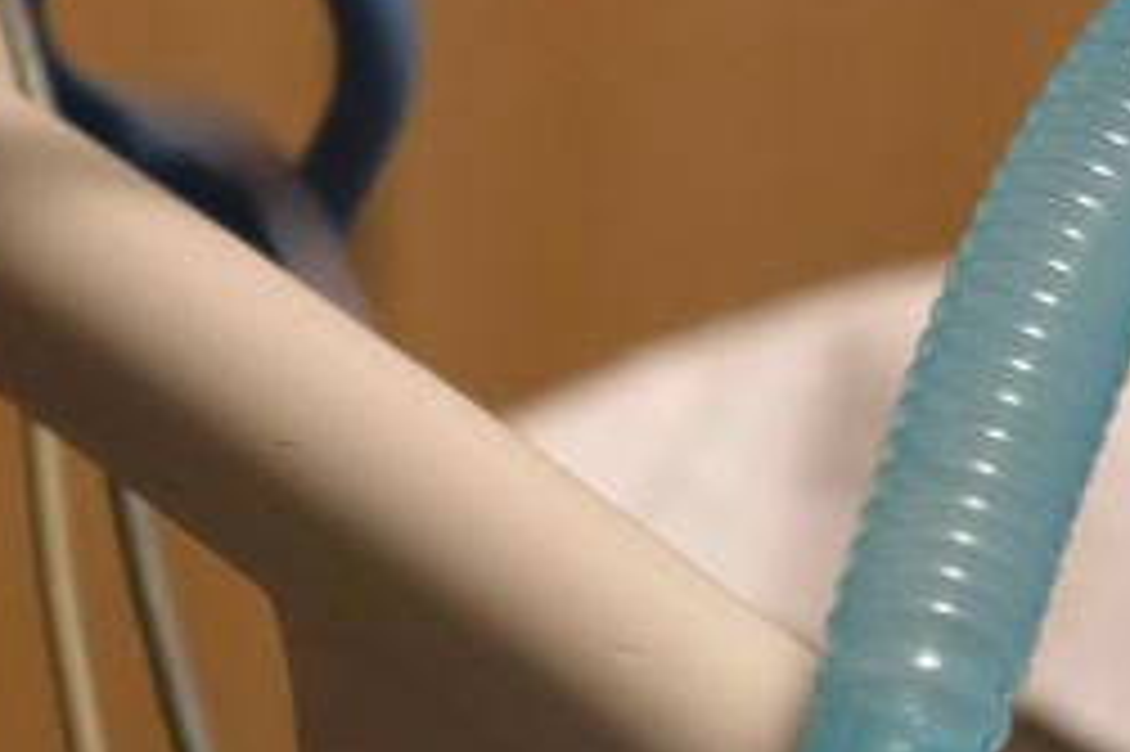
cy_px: 466
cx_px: 1877
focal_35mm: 286
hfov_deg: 7.1
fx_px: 8971
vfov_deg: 4.8
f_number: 2.8
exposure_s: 1/1000
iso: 2000
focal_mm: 70
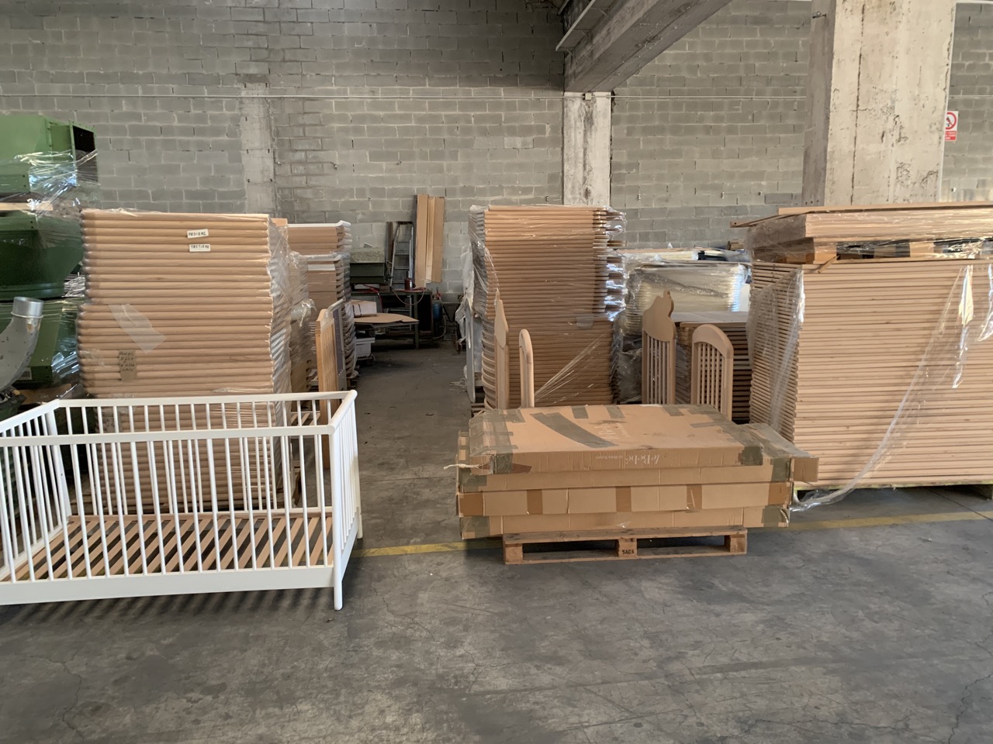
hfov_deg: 67.3
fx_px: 746
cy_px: 372
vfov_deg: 53.1
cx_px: 496
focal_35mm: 26
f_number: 1.8
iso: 400
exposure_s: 1/45
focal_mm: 4.25
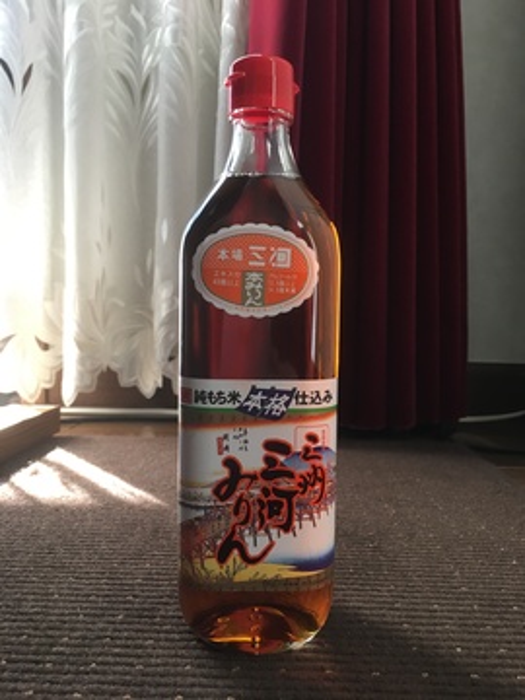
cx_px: 262
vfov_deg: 61.7
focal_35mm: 29
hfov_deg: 48.2
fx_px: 586
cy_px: 350
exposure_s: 1/30
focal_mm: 4.15
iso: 64
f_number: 2.2
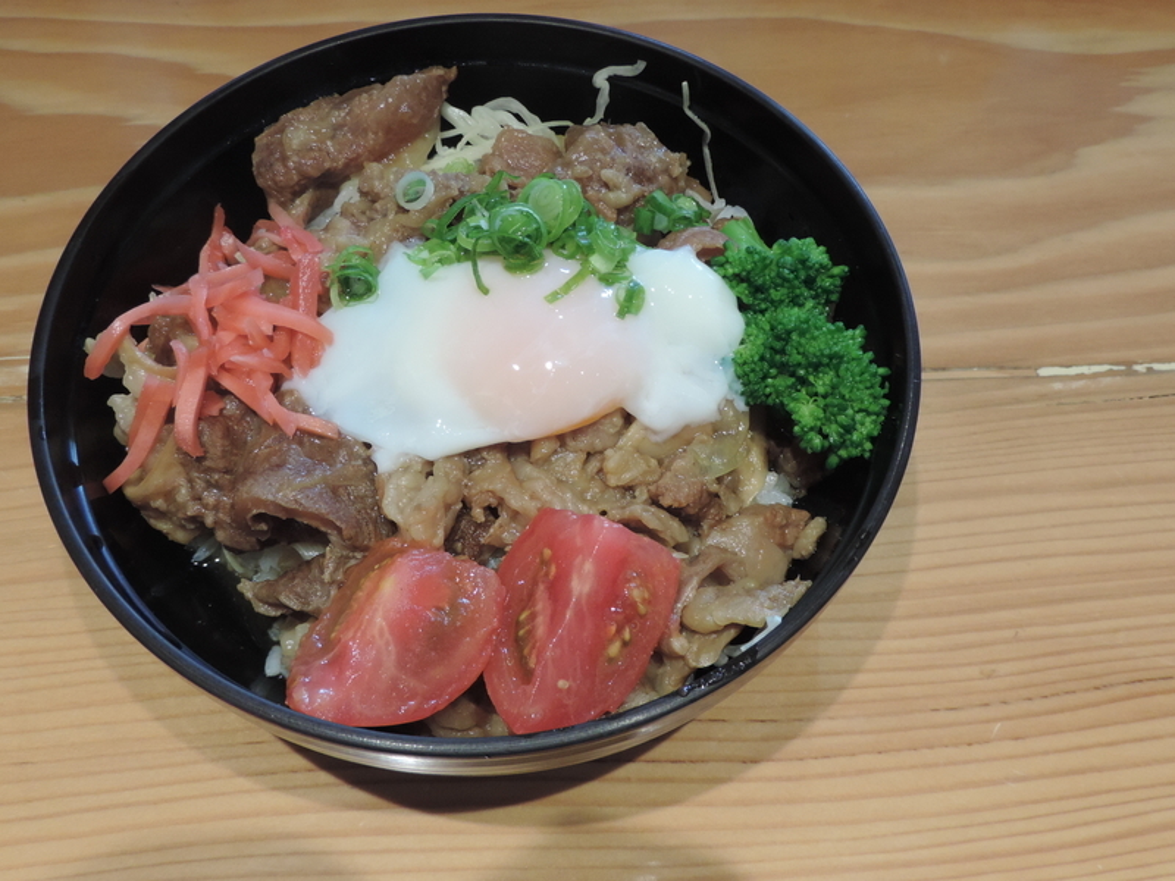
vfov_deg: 36.0
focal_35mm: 40
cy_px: 440
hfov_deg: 46.8
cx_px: 588
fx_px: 1358
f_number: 3.3
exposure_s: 1/50
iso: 400
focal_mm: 7.1
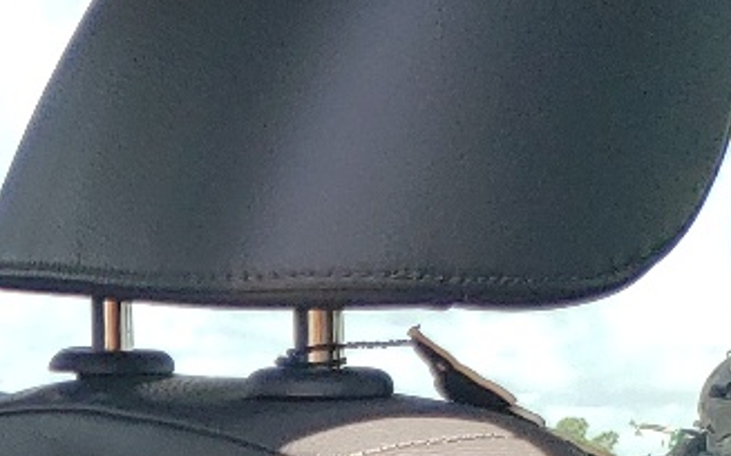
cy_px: 934
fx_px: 2688
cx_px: -881
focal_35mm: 135
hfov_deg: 12.8
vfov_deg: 9.1
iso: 50
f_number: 1.5
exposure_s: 1/1000
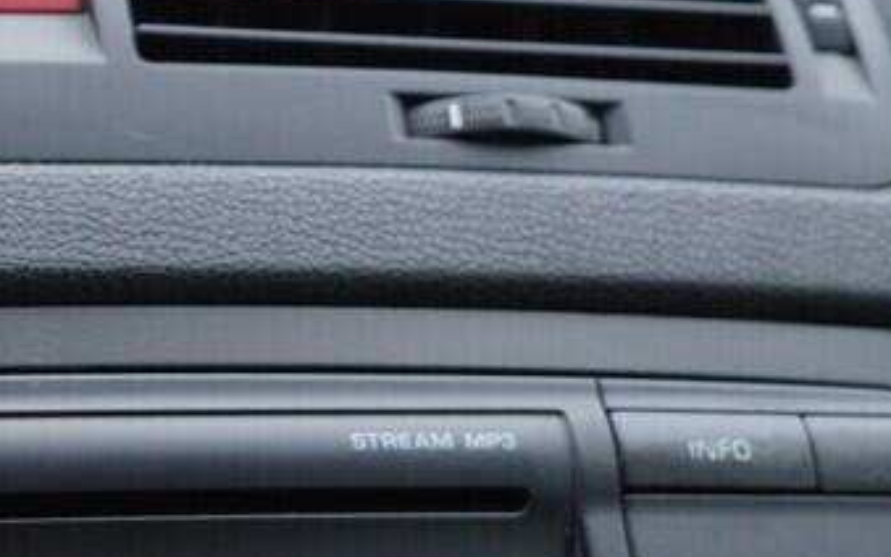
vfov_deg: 11.7
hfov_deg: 18.3
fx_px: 2696
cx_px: -3
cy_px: 566
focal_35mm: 111
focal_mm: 24
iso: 125
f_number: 2.8
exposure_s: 1/40
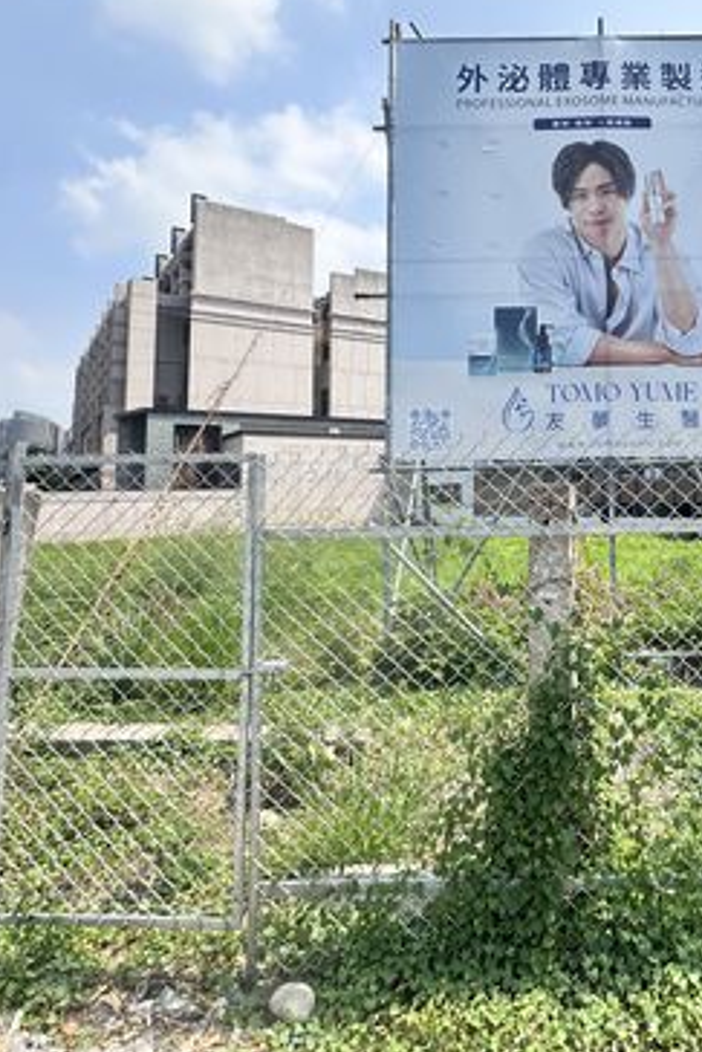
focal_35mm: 24
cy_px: 425
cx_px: 563
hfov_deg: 50.0
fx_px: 701
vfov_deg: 73.0
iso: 50
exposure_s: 1/1667
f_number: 2.2
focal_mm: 2.22
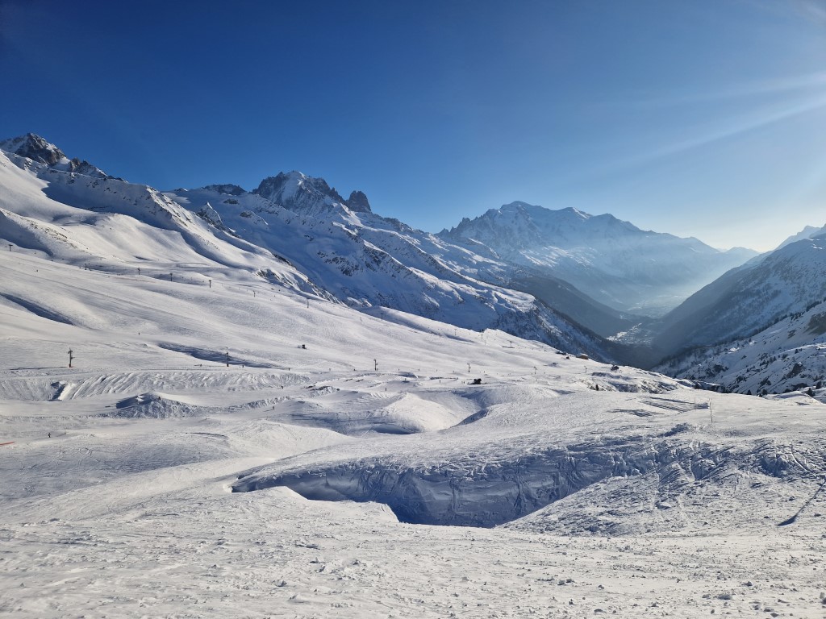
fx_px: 549
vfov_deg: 58.9
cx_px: 413
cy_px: 310
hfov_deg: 73.9
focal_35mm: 23
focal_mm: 5.4
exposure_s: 1/3952
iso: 50
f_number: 1.8
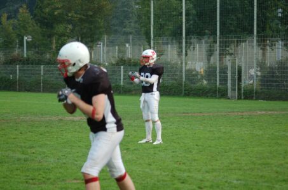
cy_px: 95
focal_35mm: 142
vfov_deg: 9.6
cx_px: 144
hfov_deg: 14.4
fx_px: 1138
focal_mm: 95
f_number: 4.2
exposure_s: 1/640
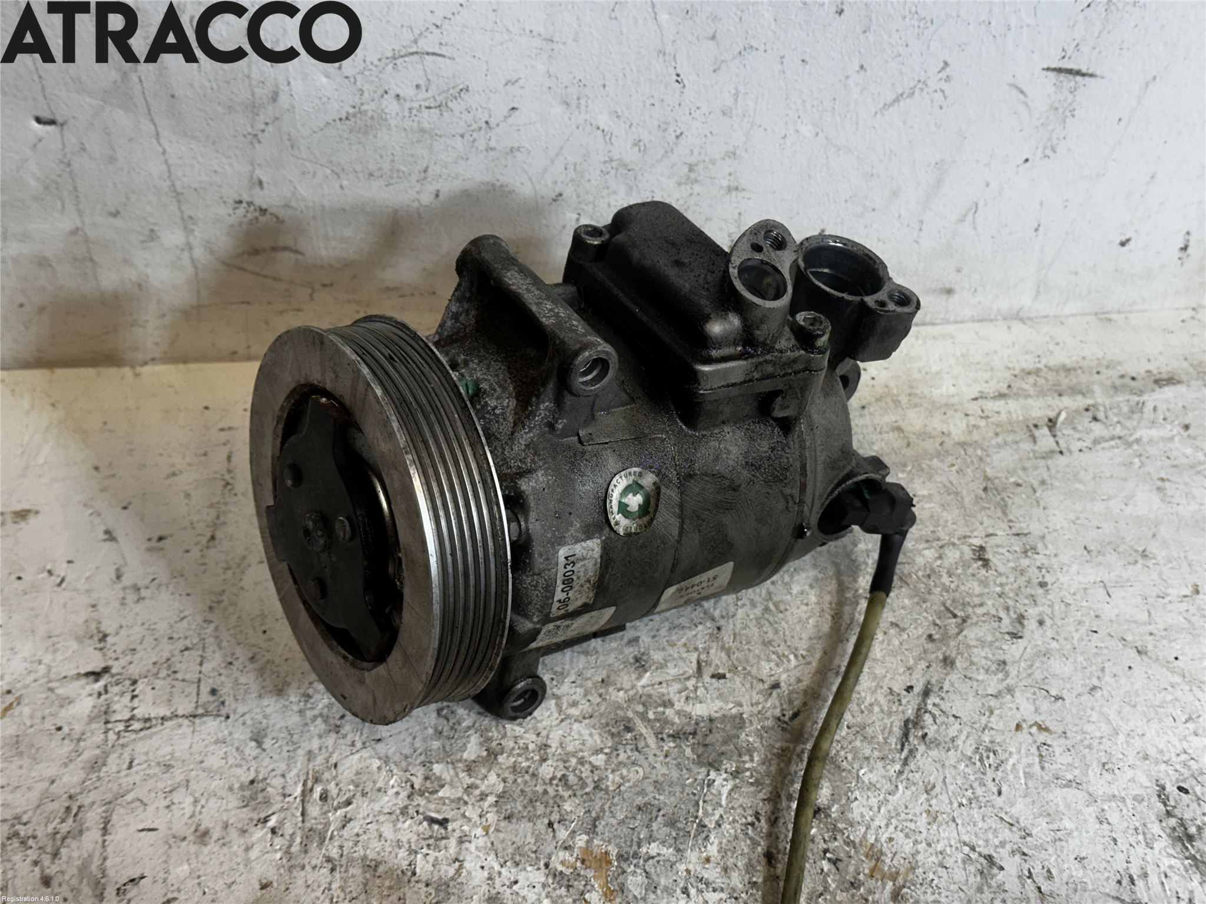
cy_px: 452
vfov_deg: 30.3
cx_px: 603
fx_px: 1672
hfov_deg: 39.7
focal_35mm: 48
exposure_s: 1/100
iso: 64
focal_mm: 6.86
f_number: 1.78
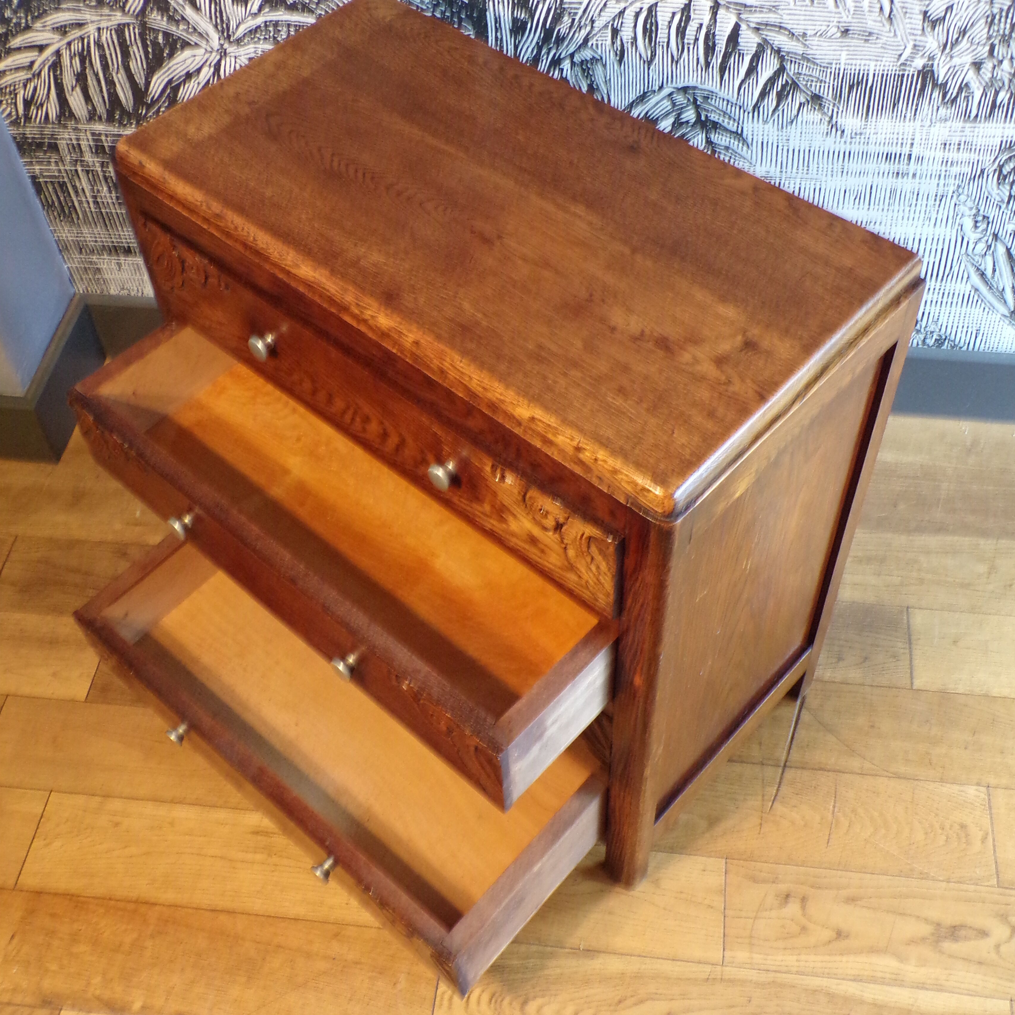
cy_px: 436
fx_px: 1261
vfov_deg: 43.7
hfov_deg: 43.9
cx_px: 508
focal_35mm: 38
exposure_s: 1/17
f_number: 3.2
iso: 275
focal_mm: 5.8
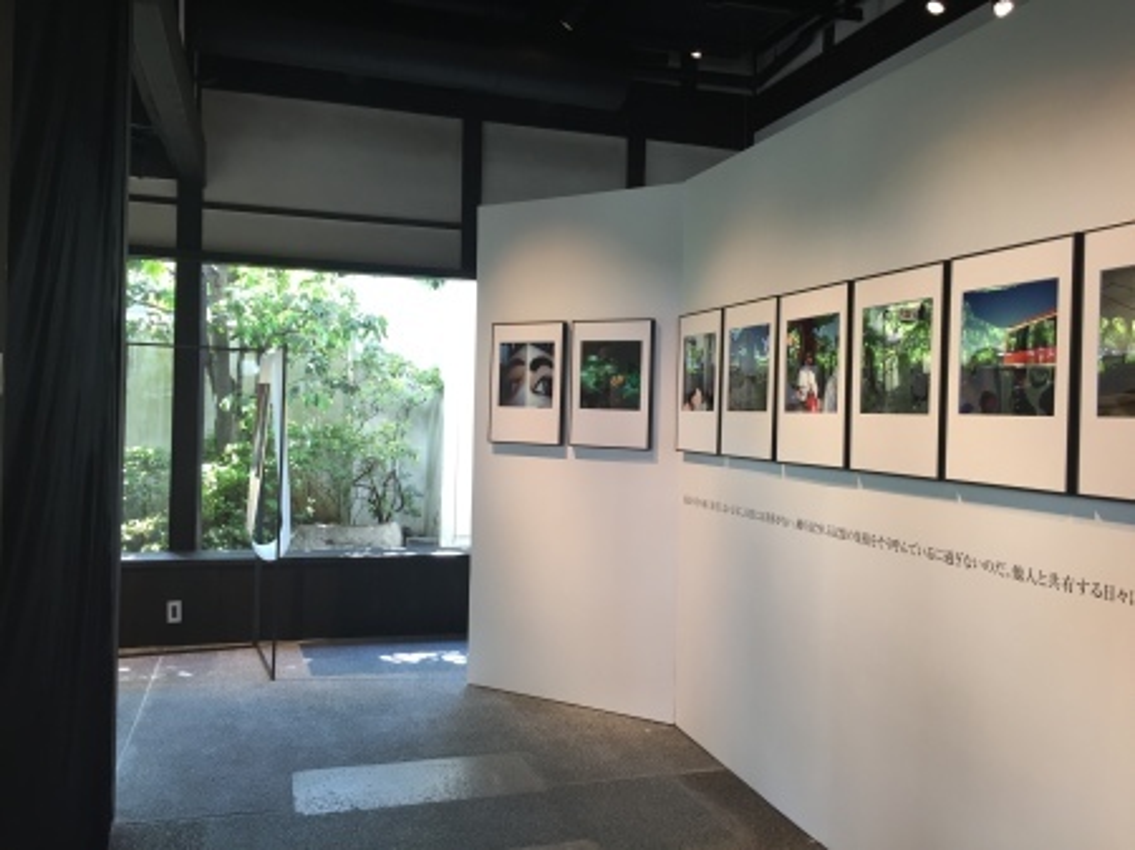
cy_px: 425
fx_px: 950
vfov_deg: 48.2
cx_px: 568
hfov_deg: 61.7
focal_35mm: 29
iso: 50
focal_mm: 4.15
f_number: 2.2
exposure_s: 1/30
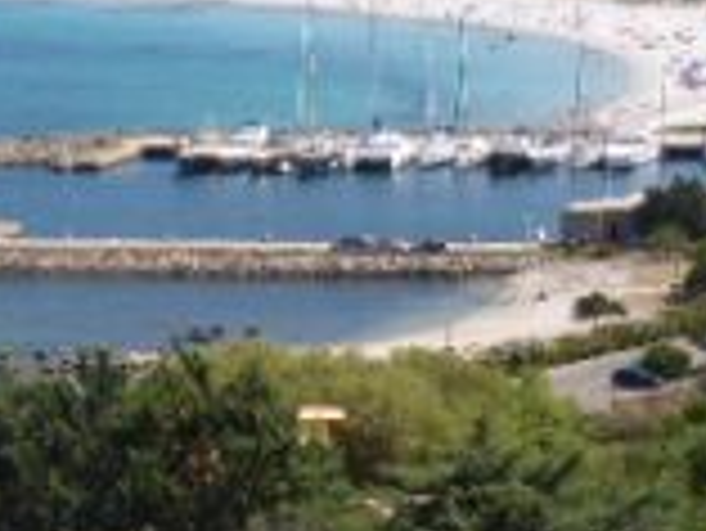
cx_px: 463
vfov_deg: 8.6
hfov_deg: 11.5
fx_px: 3511
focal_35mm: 172
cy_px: -14
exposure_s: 1/1000
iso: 100
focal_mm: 8.1
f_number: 4
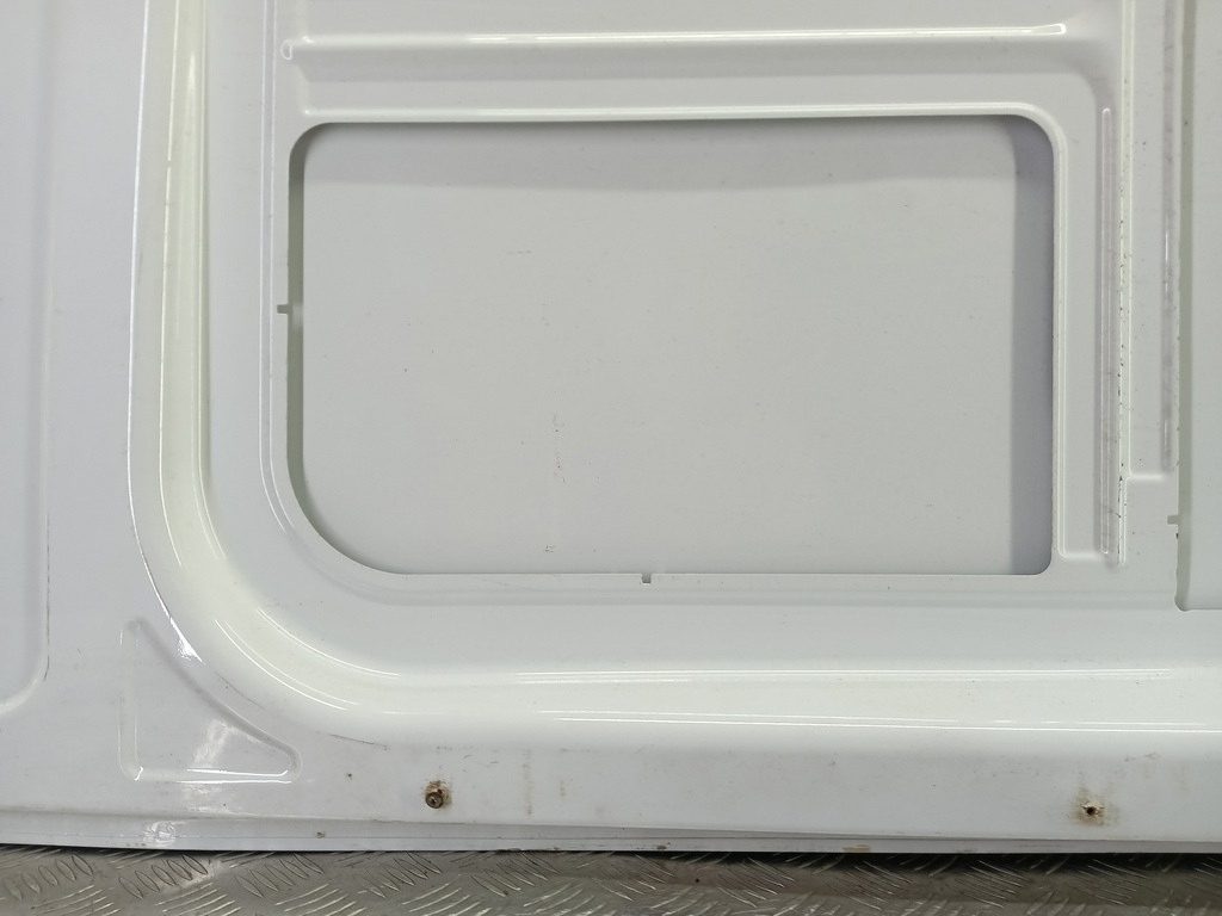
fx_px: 812
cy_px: 458
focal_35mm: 23
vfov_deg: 58.9
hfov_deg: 73.9
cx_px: 611
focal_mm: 4.11
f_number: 1.6
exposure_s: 1/50
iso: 87
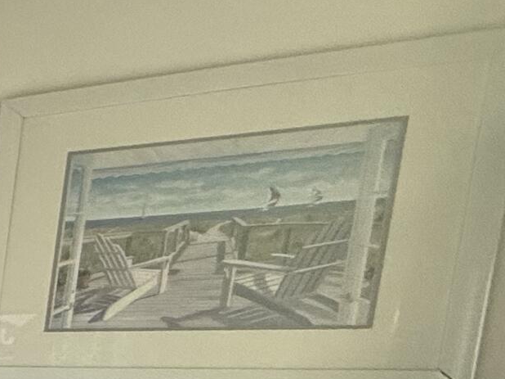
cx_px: -655
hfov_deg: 16.0
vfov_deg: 19.5
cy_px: 525
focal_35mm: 68
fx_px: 992
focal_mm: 2.22
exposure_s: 1/120
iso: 160
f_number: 2.2
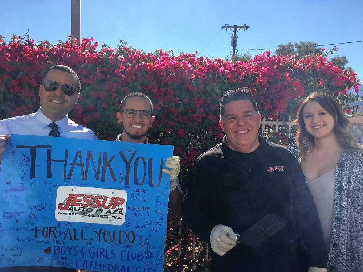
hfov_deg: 61.7
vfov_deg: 48.2
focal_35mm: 29
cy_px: 136
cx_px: 182
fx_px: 304
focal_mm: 4.15
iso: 25
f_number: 2.2
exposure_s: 1/938
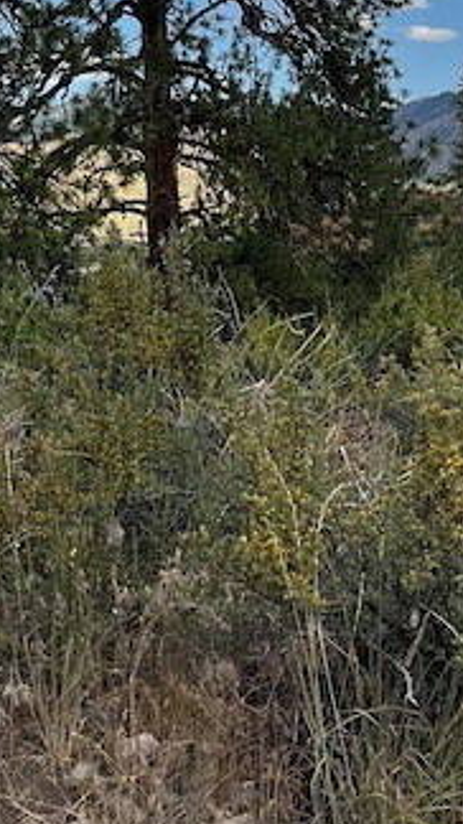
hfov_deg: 16.0
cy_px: 43
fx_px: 1529
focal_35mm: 70
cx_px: -191
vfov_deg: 28.7
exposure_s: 1/2137
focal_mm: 5.1
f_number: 1.6
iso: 50
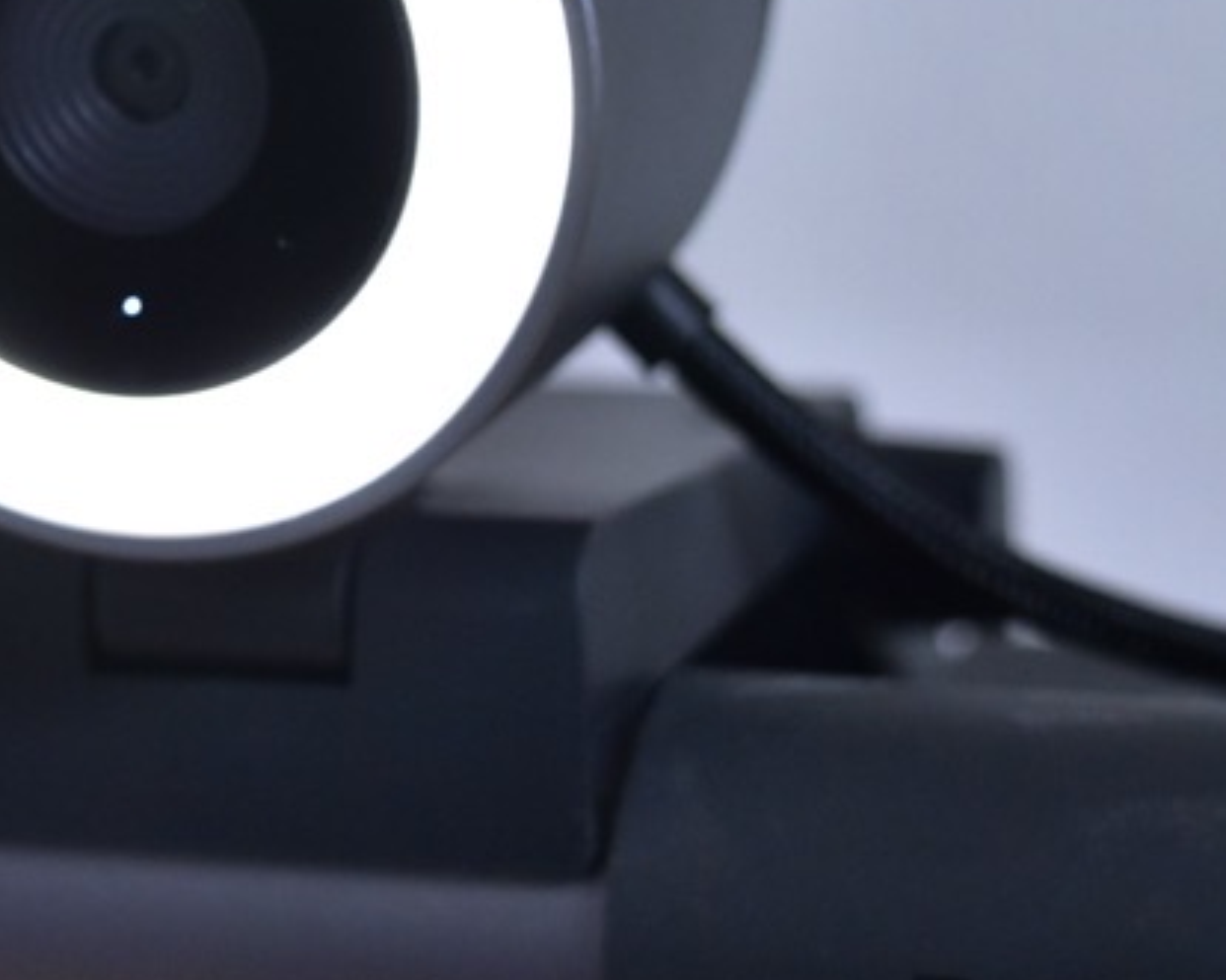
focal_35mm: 149
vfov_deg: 10.3
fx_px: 5405
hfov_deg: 12.9
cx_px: 225
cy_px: 192
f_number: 5.6
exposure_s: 1/100
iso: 1600
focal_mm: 38
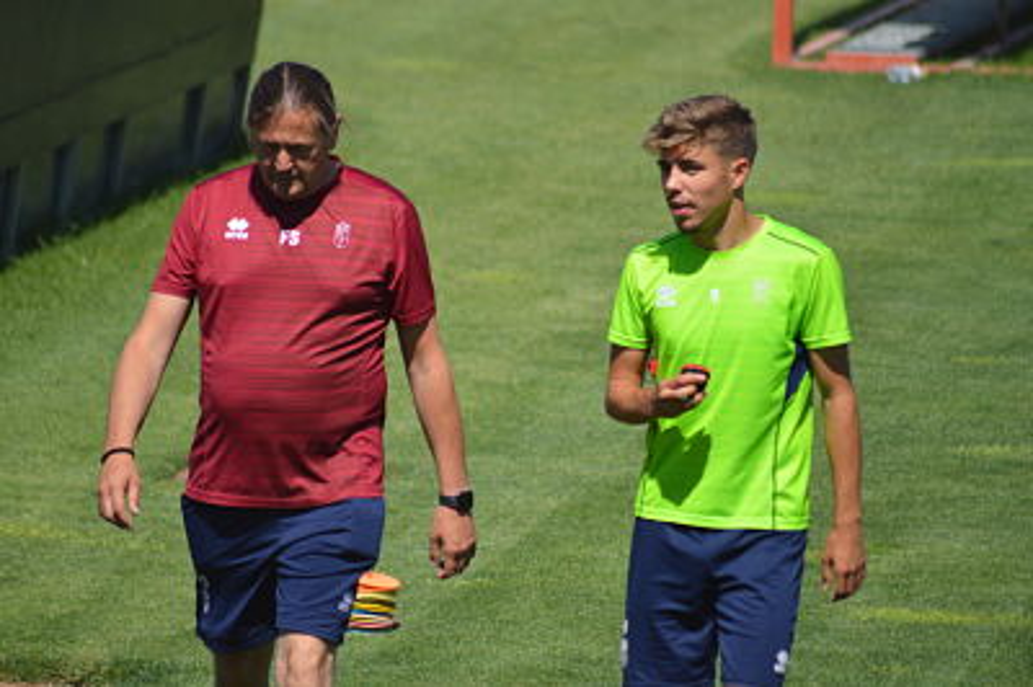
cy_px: 344
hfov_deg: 4.6
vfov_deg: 3.0
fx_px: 12902
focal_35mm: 450
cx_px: 516
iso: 400
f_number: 5.6
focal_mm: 300
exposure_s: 1/2000
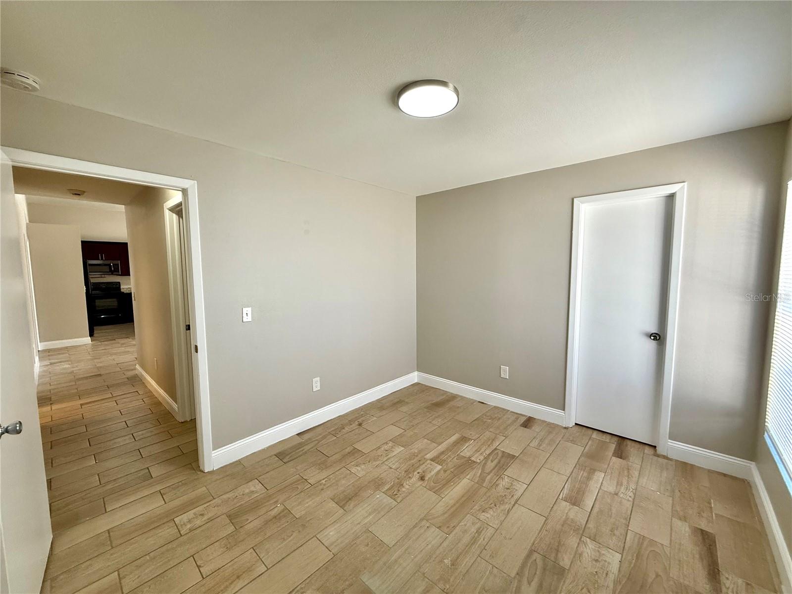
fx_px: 320
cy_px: 297
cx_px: 396
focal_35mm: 14
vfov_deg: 85.7
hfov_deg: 102.1
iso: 160
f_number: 2.2
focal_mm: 2.22
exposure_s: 1/120
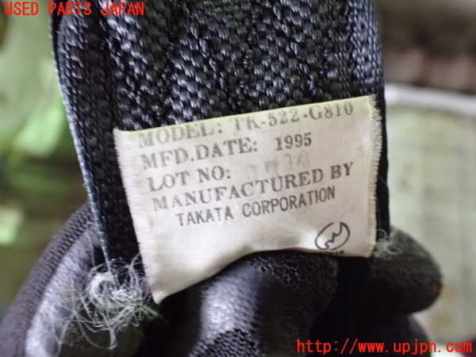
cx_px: 238
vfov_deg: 46.8
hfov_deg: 60.0
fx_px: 413
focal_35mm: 30
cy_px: 178
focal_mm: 5.4
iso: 1250
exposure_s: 1/30
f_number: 2.3
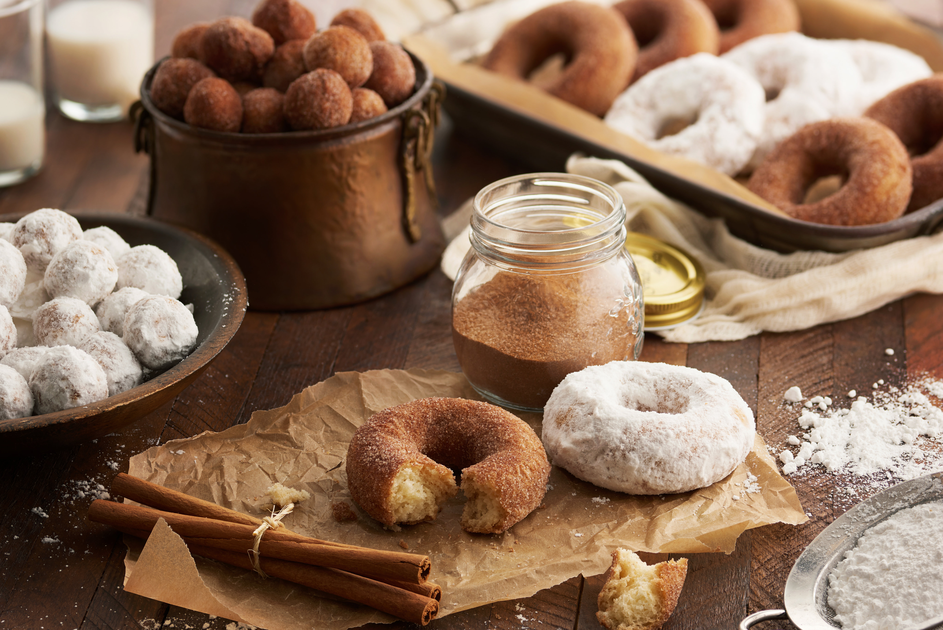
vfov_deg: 13.7
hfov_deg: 20.4
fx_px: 2620
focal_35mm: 100
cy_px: 315
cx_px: 472
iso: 64
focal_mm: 100
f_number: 5.6
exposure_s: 1/160
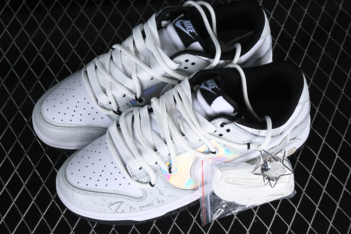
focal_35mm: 76
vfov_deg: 18.0
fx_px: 741
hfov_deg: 26.6
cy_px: 116
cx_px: 178
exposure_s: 1/80
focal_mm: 50
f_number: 7.1
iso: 160
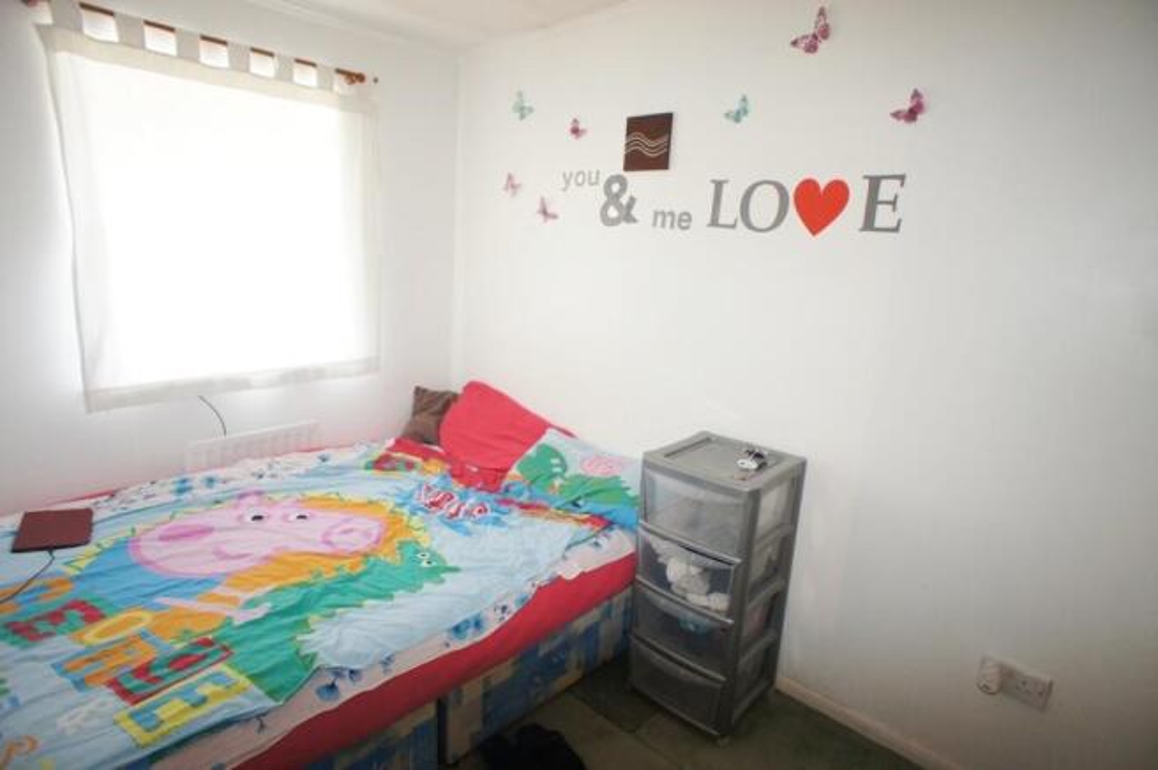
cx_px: 579
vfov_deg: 53.0
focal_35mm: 24
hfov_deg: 73.8
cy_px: 385
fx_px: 771
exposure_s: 1/60
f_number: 2.8
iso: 500
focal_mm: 16
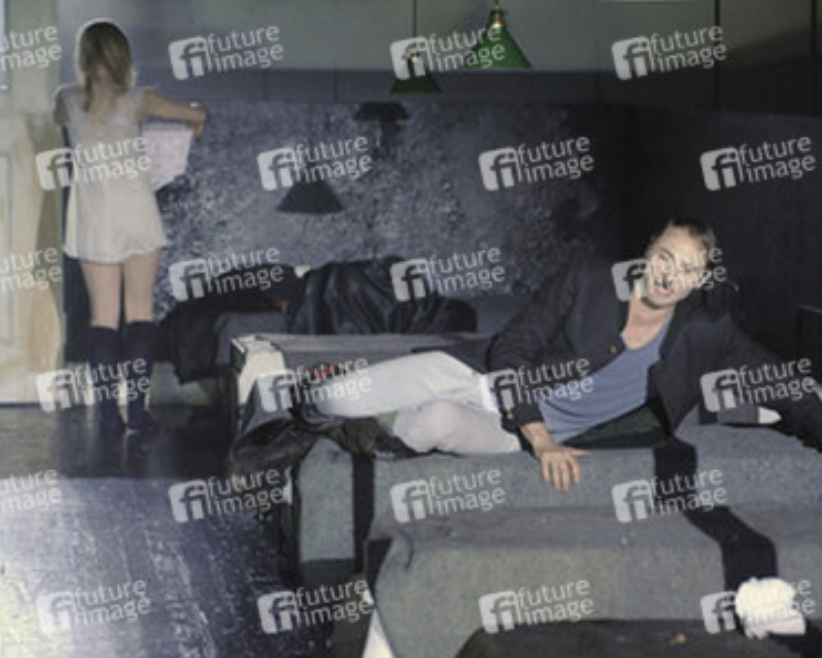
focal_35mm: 139
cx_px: 477
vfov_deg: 11.1
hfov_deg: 13.9
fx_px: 3382
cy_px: 330
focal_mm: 122
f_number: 5.6
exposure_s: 1/100
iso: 6400
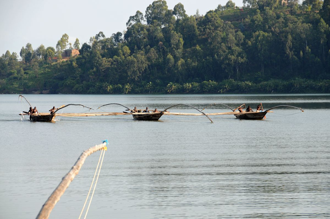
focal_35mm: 195
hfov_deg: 10.6
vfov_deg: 7.0
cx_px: 165
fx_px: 1785
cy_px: 110
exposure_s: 1/250
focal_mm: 130
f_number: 8
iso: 200
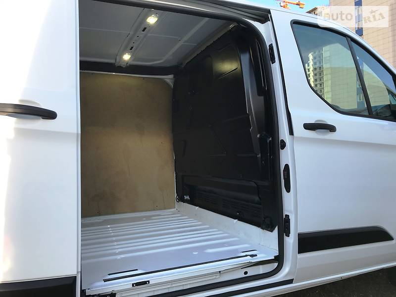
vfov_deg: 49.7
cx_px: 198
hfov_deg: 63.4
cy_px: 148
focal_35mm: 28
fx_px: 320
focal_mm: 4
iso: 20
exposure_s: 1/409
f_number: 1.8
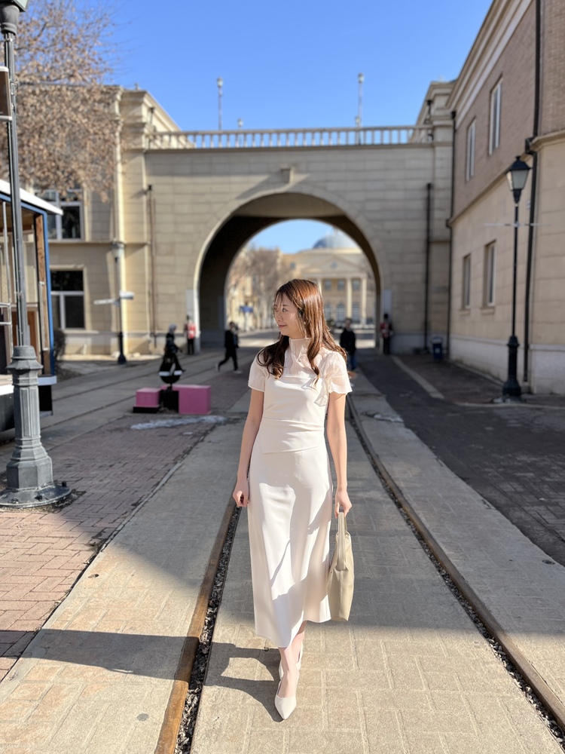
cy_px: 377
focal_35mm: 26
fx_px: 566
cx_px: 282
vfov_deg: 67.3
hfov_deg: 53.1
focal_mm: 5.1
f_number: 1.6
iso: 50
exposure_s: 1/1776
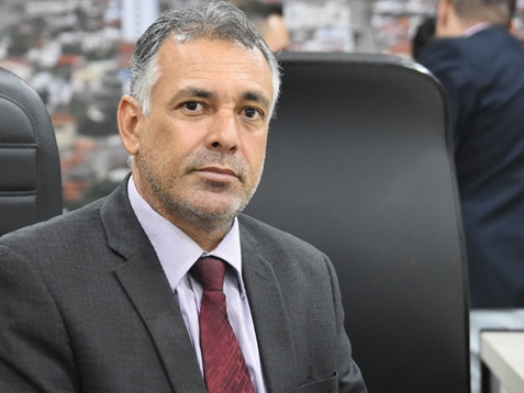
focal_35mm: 151
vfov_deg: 9.8
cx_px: 223
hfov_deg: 13.1
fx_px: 2286
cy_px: 189
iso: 4000
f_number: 5
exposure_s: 1/60
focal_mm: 78
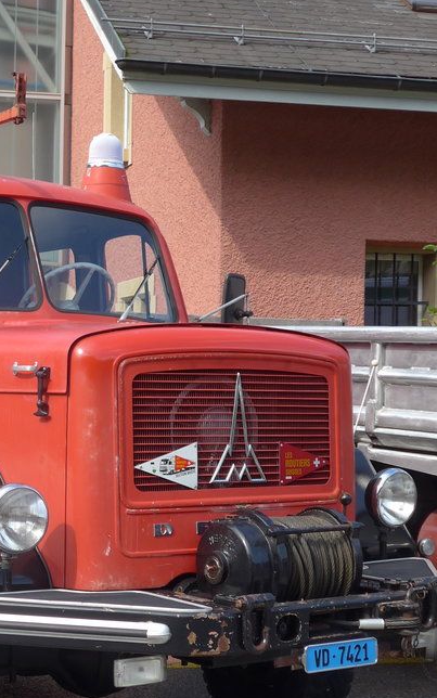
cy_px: 411
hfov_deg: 16.8
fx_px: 1466
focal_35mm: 77
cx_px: 56
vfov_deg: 26.8
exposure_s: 1/640
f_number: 2.8
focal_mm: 8
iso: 80
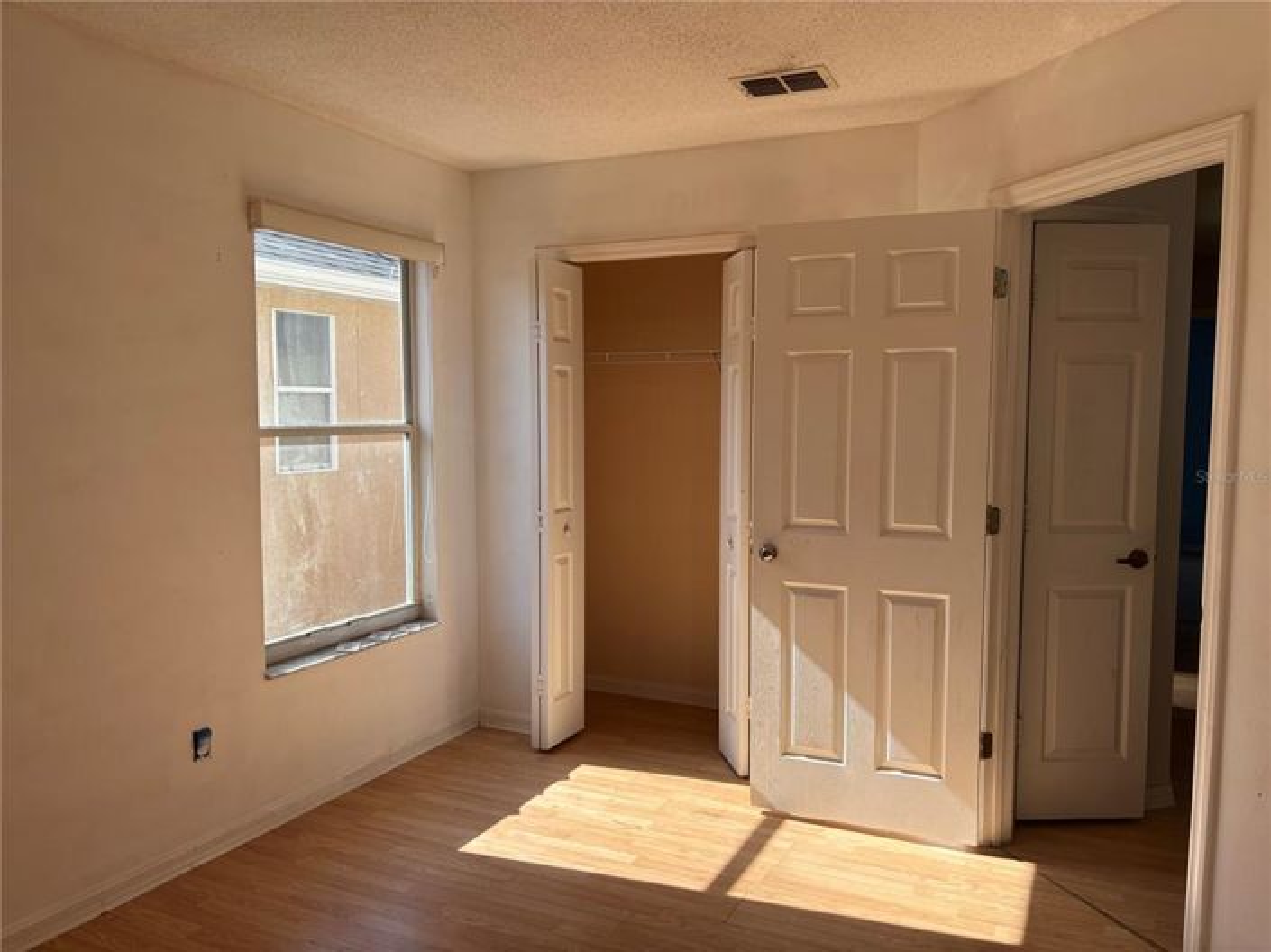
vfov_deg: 53.0
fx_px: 954
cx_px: 636
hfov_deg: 67.3
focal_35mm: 26
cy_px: 476
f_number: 1.6
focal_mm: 5.96
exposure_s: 1/918
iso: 50
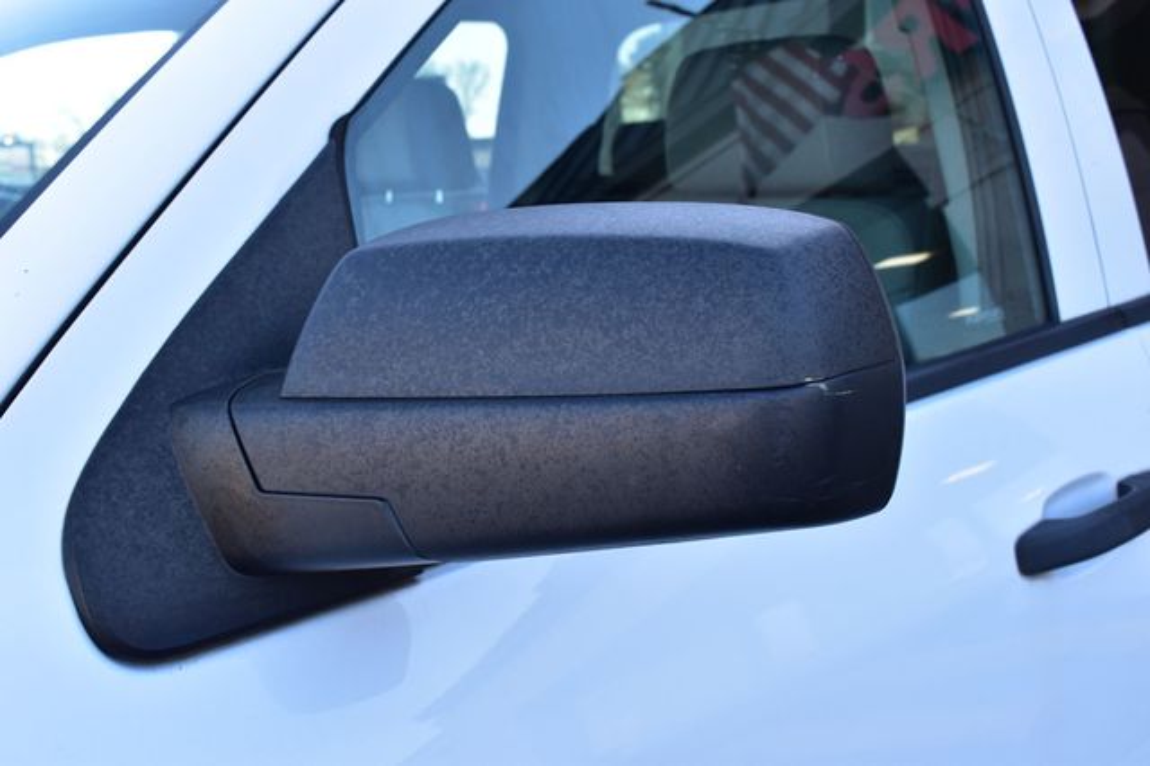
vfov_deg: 30.8
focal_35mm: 44
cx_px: 575
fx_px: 1389
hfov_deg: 45.0
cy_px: 383
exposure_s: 1/100
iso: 400
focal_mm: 29
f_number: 9
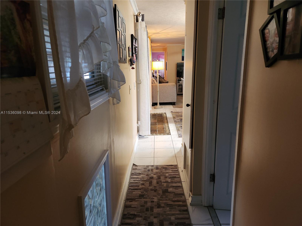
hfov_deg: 73.9
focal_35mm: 23
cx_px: 151
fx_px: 201
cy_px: 113
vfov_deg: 58.9
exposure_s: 1/40
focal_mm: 5.4
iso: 500
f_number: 1.8
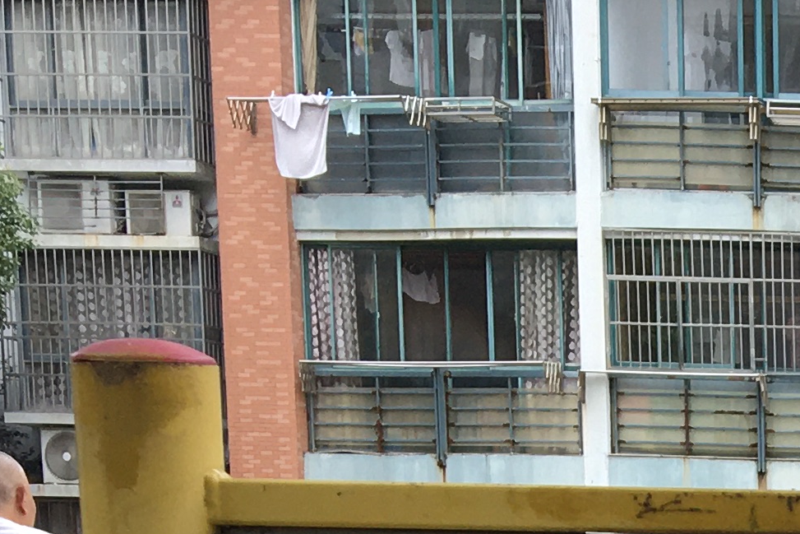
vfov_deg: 10.0
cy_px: 1124
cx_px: 1272
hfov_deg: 15.0
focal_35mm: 125
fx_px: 2778
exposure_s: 1/509
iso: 25
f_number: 2.2
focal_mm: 4.15
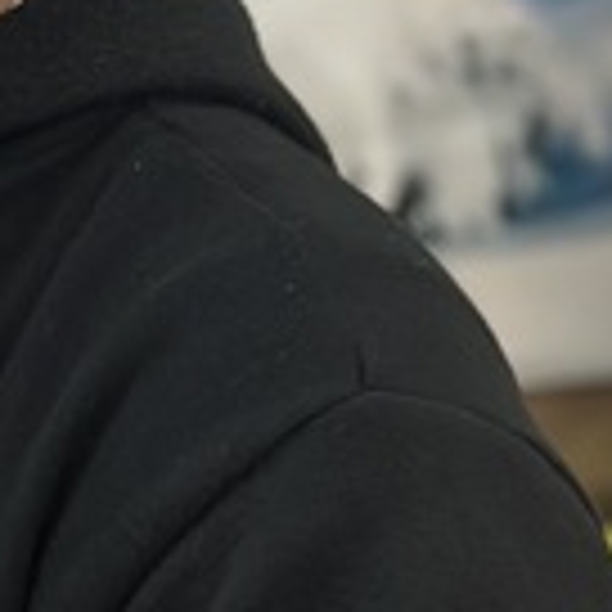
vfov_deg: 5.4
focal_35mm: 320
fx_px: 6401
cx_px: -302
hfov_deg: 5.4
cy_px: 972
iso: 160
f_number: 1.78
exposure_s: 1/60
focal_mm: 6.86
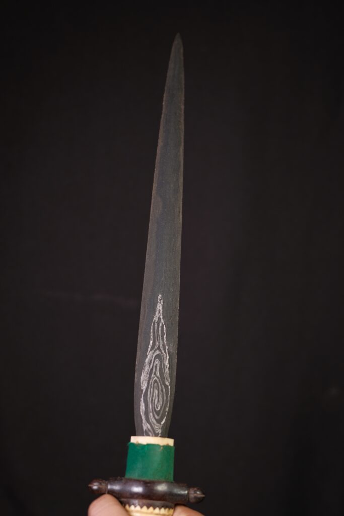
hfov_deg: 29.9
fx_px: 645
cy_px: 258
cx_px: 172
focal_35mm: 45
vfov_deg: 43.6
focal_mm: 30
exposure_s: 1/250
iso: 250
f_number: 2.5
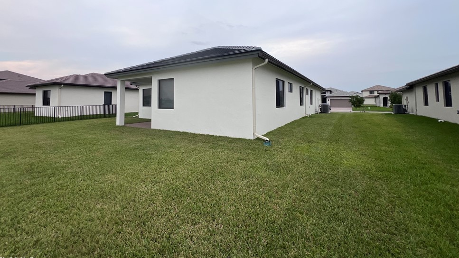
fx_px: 183
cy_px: 90
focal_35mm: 15
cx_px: 220
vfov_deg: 68.9
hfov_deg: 102.9
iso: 32
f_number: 1.8
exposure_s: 1/176
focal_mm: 1.57
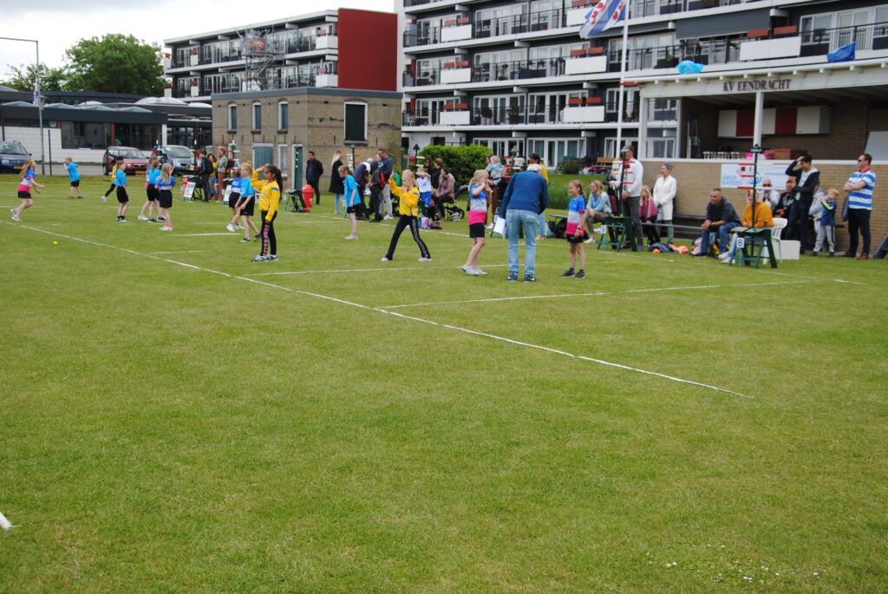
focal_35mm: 48
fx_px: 1185
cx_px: 444
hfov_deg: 41.1
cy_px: 297
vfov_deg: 28.1
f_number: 6.3
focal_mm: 32
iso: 100
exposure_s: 1/160
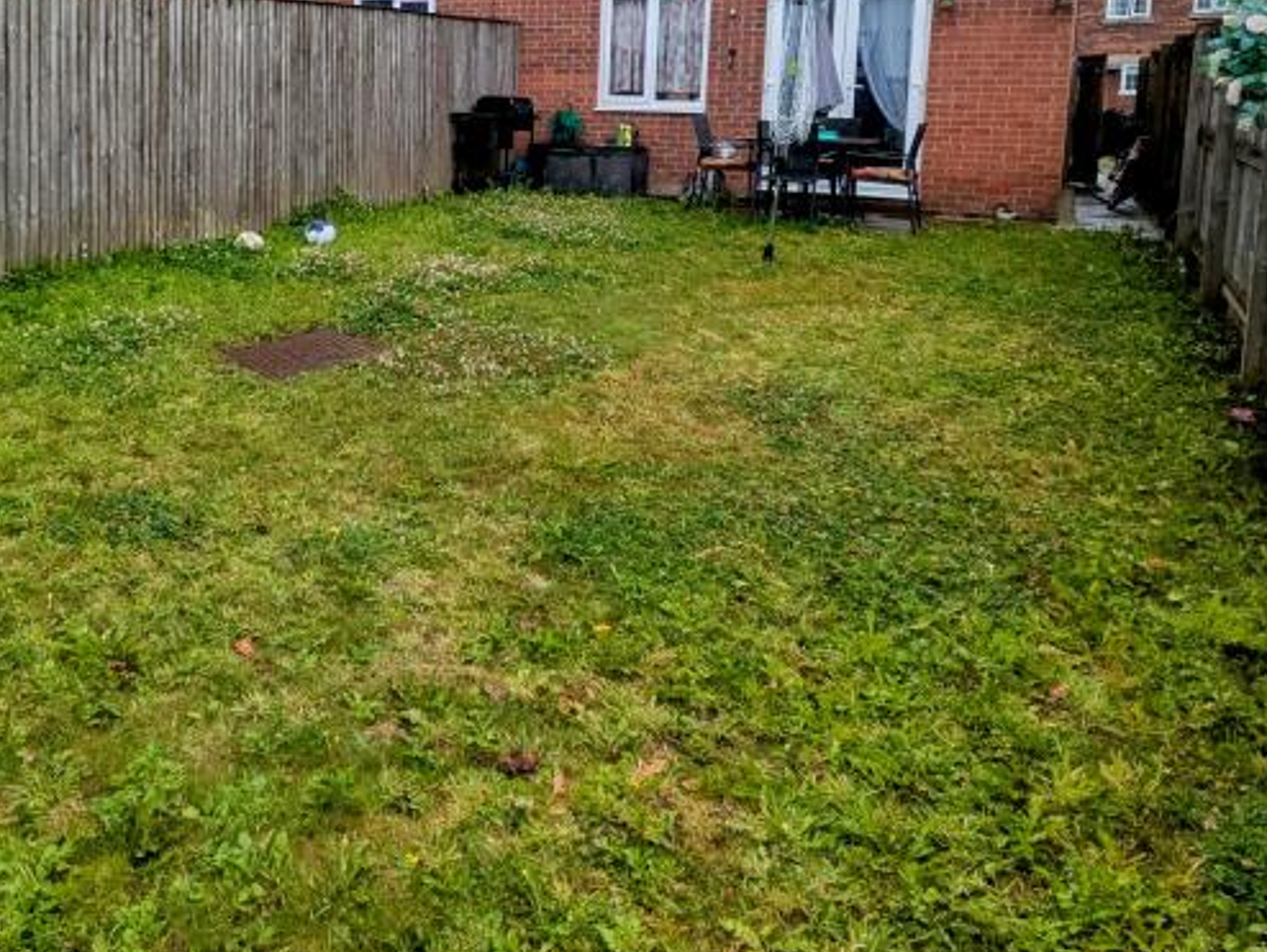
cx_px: 477
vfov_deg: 46.1
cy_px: 212
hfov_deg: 60.8
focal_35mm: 29
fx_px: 1062
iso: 49
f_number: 2.2
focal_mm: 1.83
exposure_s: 1/899
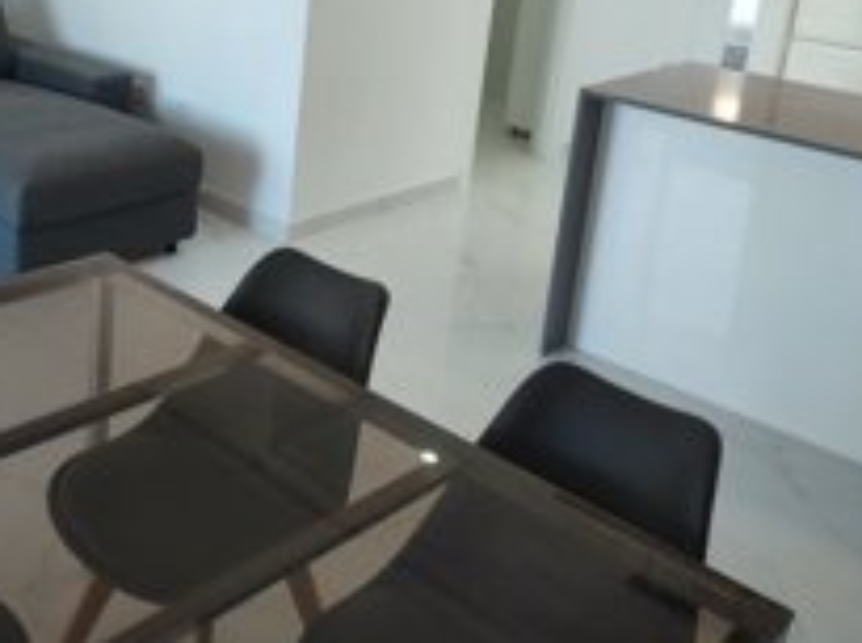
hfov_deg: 42.2
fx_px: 1094
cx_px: 261
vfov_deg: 32.0
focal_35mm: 44
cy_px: 139
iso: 166
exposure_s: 1/50
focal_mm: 6.04
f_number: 1.9
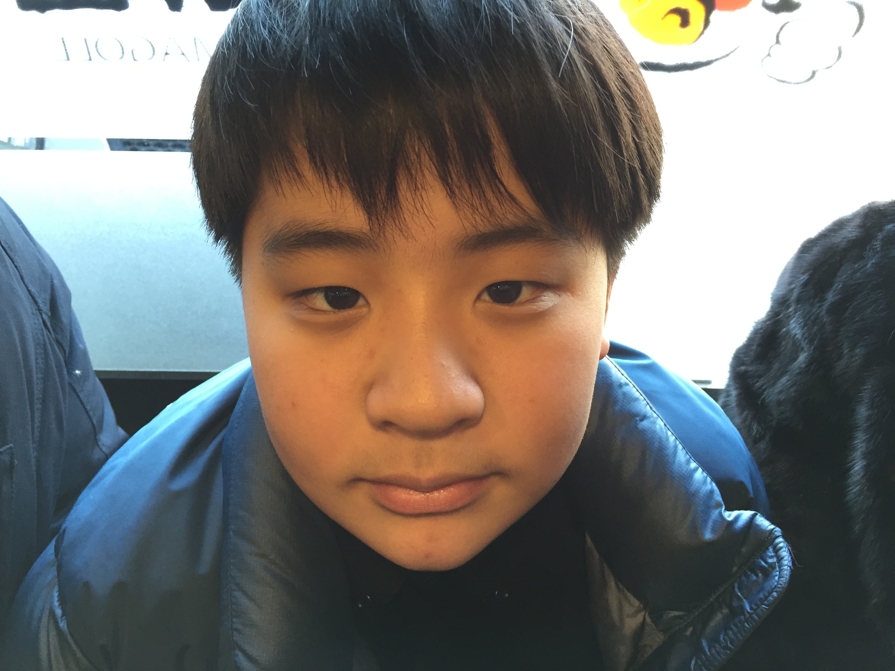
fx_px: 750
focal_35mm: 29
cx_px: 448
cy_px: 336
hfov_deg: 61.7
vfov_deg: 48.2
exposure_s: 1/30
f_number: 2.2
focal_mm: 4.15
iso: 100
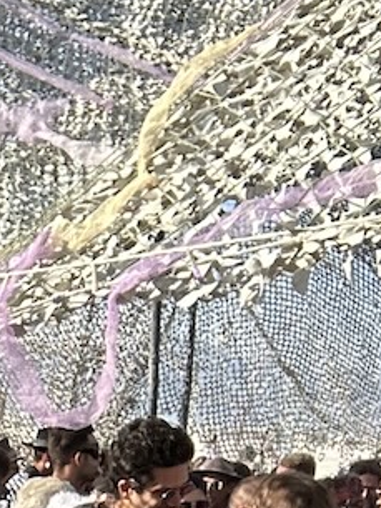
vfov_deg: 14.8
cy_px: 969
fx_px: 1657
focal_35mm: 113
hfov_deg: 11.7
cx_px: -388
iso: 25
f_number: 1.9
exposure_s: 1/272
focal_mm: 2.69
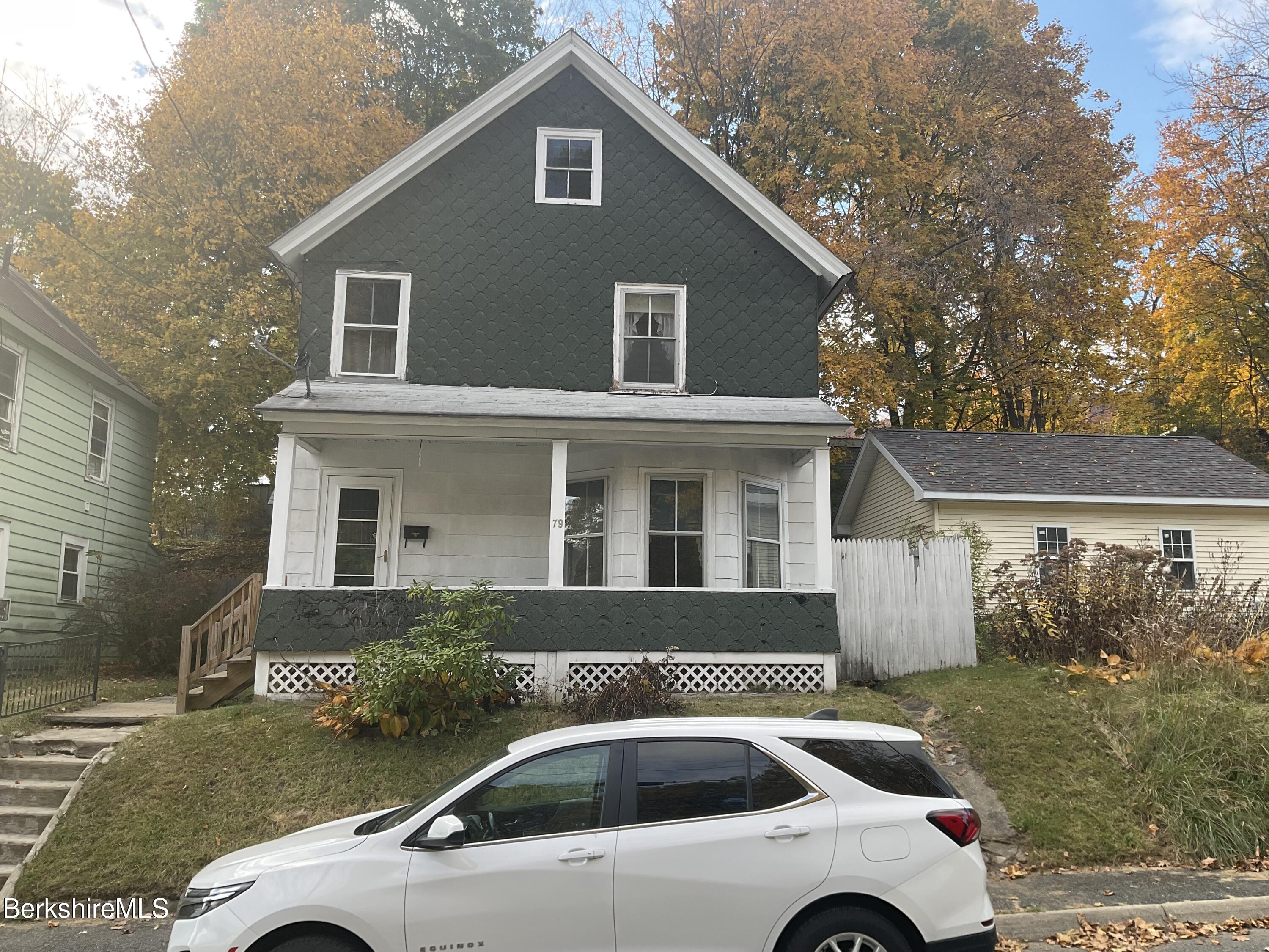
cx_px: 634
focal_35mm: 29
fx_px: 1063
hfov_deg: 61.7
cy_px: 476
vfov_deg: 48.2
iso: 16
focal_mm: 3
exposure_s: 1/192
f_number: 1.8
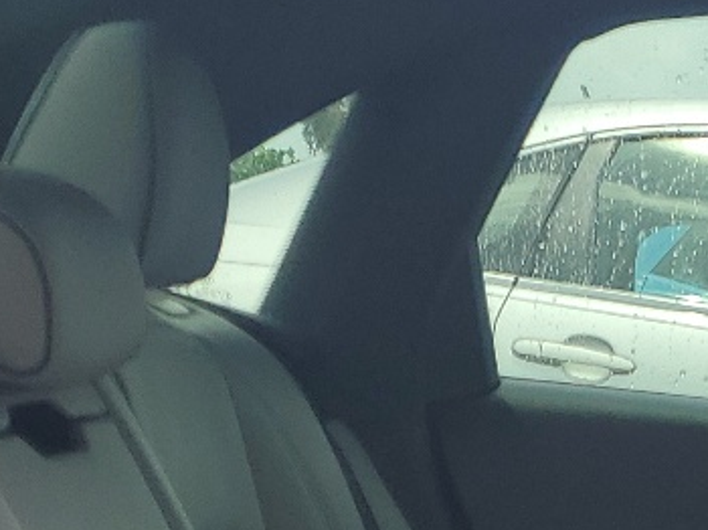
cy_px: 1105
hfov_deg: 15.9
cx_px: 856
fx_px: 2432
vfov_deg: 11.1
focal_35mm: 119
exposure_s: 1/417
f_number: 1.5
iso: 50
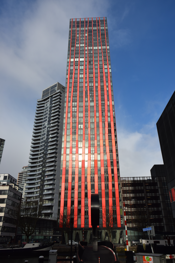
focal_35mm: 27
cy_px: 132
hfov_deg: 48.0
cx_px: 88
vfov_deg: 67.4
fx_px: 197
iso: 200
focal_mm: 18
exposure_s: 1/400
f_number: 10
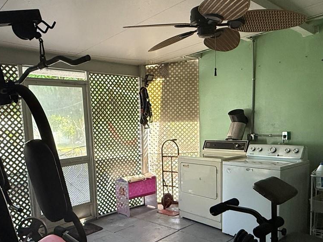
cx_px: 128
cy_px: 160
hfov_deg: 59.4
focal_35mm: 30
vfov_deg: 46.1
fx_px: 280
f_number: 2.2
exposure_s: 1/83
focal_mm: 2.22
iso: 320
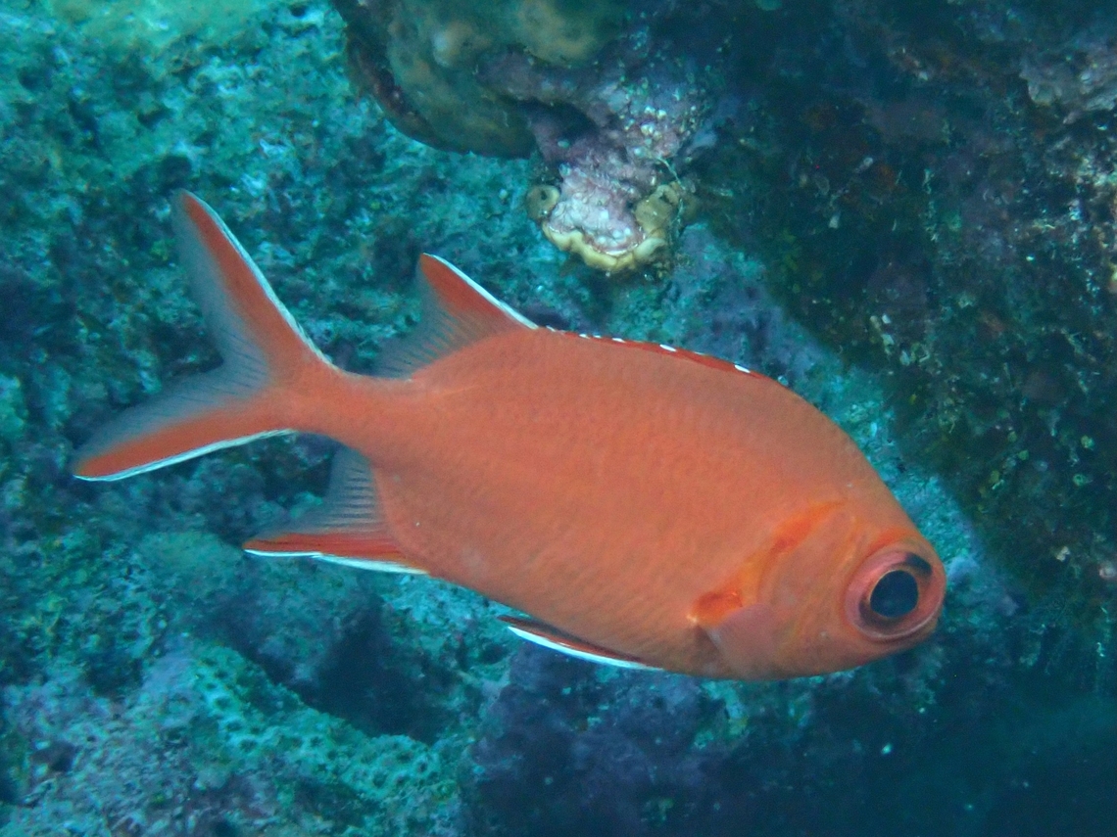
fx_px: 3227
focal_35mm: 100
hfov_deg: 19.6
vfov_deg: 14.8
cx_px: 558
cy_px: 418
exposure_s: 1/200
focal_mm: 18
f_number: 6.3
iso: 640
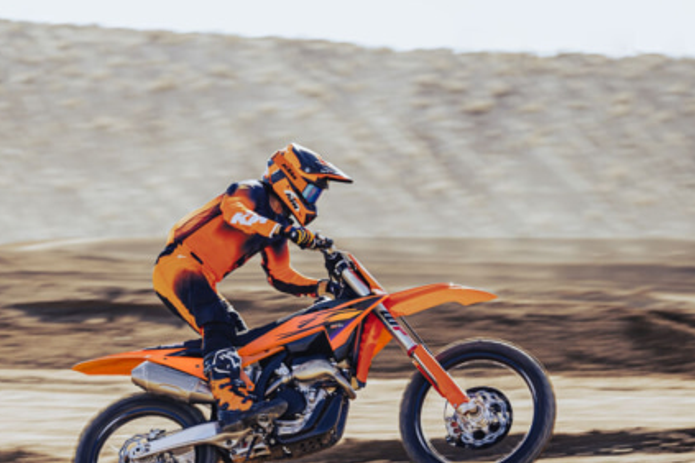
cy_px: 311
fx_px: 3166
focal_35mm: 164
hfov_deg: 12.5
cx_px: 192
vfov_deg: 8.4
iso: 50
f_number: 4
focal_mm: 102
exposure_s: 1/250
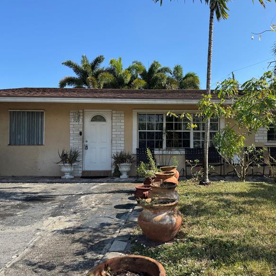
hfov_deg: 55.5
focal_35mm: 29
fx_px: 262
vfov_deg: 55.6
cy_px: 140
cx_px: 151
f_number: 1.78
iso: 80
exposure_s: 1/2959
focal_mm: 6.76
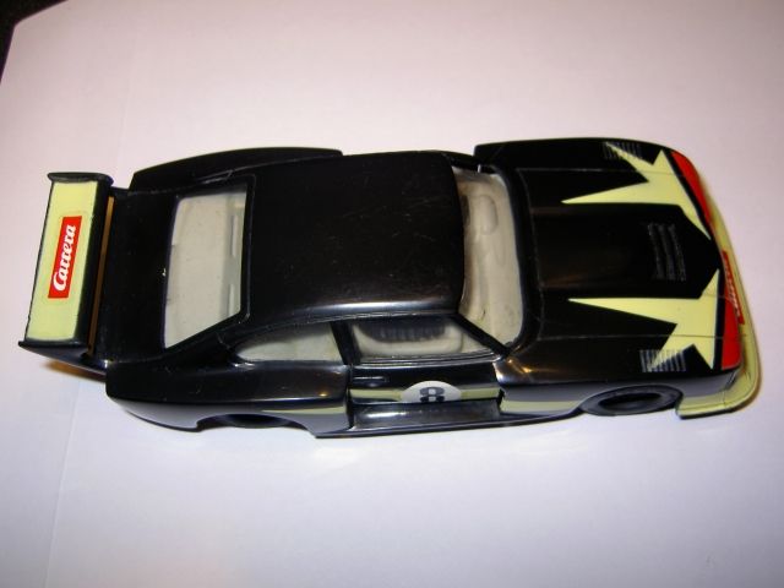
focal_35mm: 34
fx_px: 770
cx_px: 392
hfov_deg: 54.0
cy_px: 294
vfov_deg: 41.8
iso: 50
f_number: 2.8
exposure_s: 1/60
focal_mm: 5.6
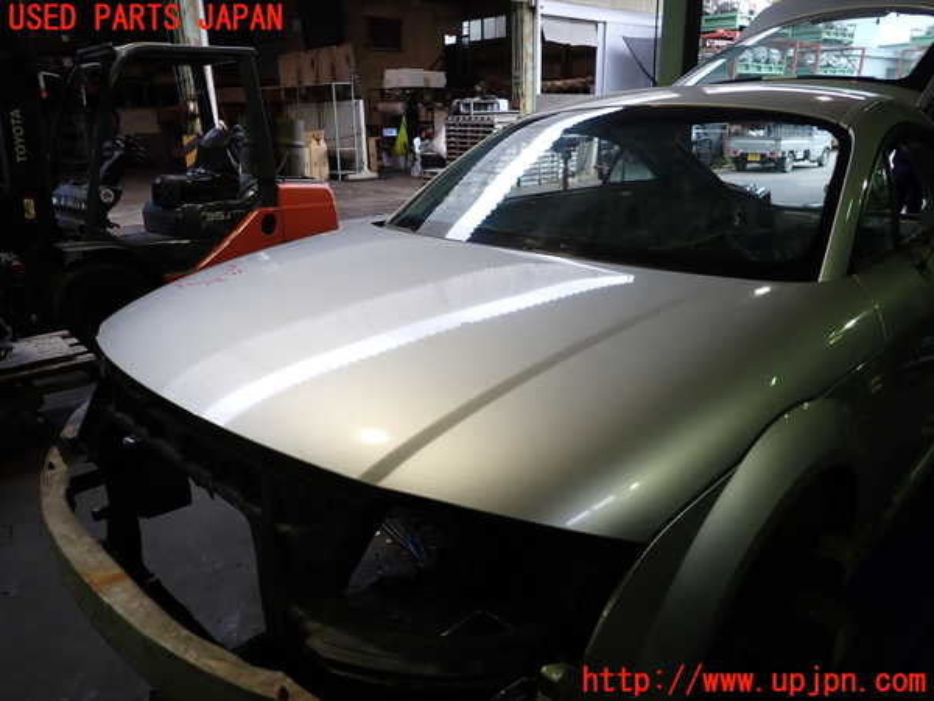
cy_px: 350
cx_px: 467
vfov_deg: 54.9
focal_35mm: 25
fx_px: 675
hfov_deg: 69.4
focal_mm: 4.5
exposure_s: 1/60
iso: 125
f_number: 2
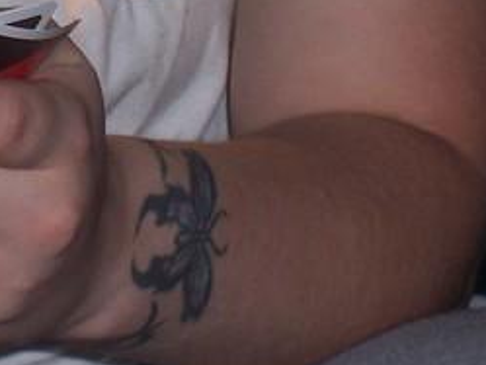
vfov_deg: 5.2
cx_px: -133
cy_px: -53
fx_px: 4003
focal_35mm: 285
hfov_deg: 6.9
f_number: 4.8
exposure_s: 1/90
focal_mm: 16.8
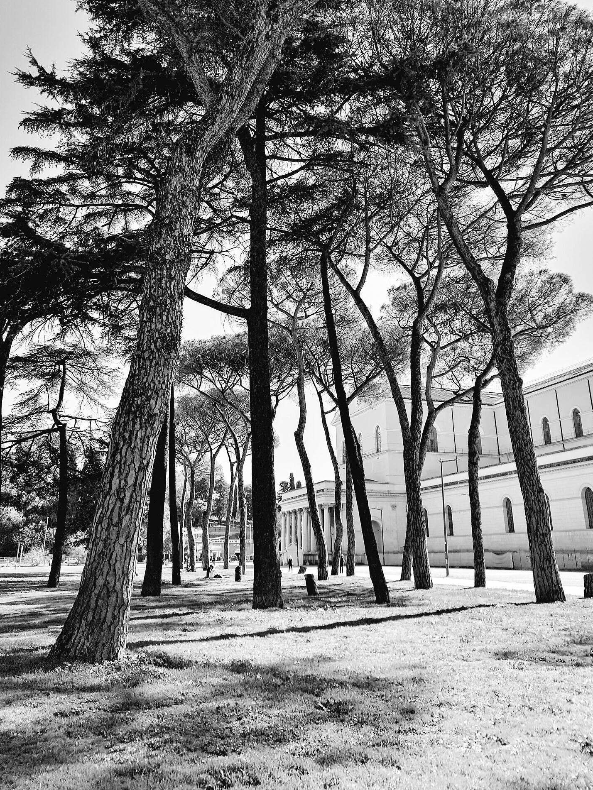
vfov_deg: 61.0
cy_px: 307
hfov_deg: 48.2
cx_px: 295
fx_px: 662
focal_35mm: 29
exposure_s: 1/3333
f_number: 1.8
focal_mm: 6.4
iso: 125
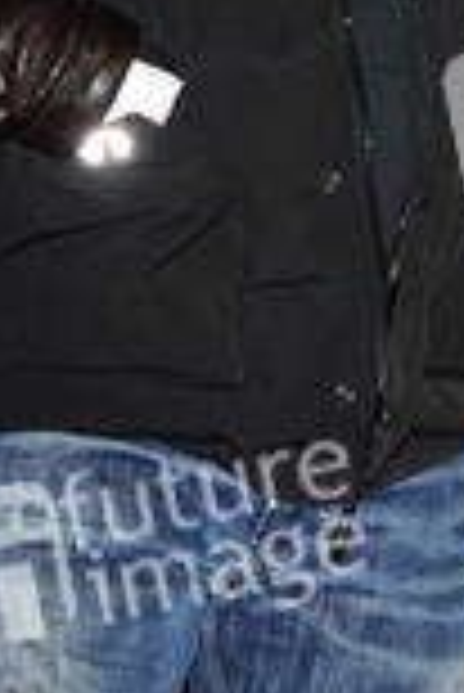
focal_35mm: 436
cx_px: 268
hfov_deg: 3.2
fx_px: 8410
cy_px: -126
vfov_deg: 4.7
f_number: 4.5
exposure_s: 1/200
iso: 320
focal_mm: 112
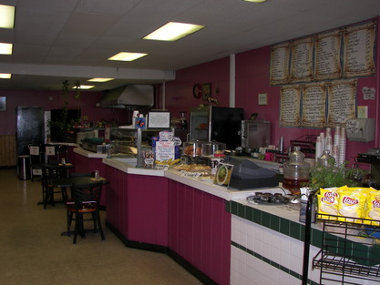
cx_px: 190
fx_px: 395
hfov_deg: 51.3
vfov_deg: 39.7
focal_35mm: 36
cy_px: 142
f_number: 2.8
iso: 50
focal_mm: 6
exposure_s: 1/30
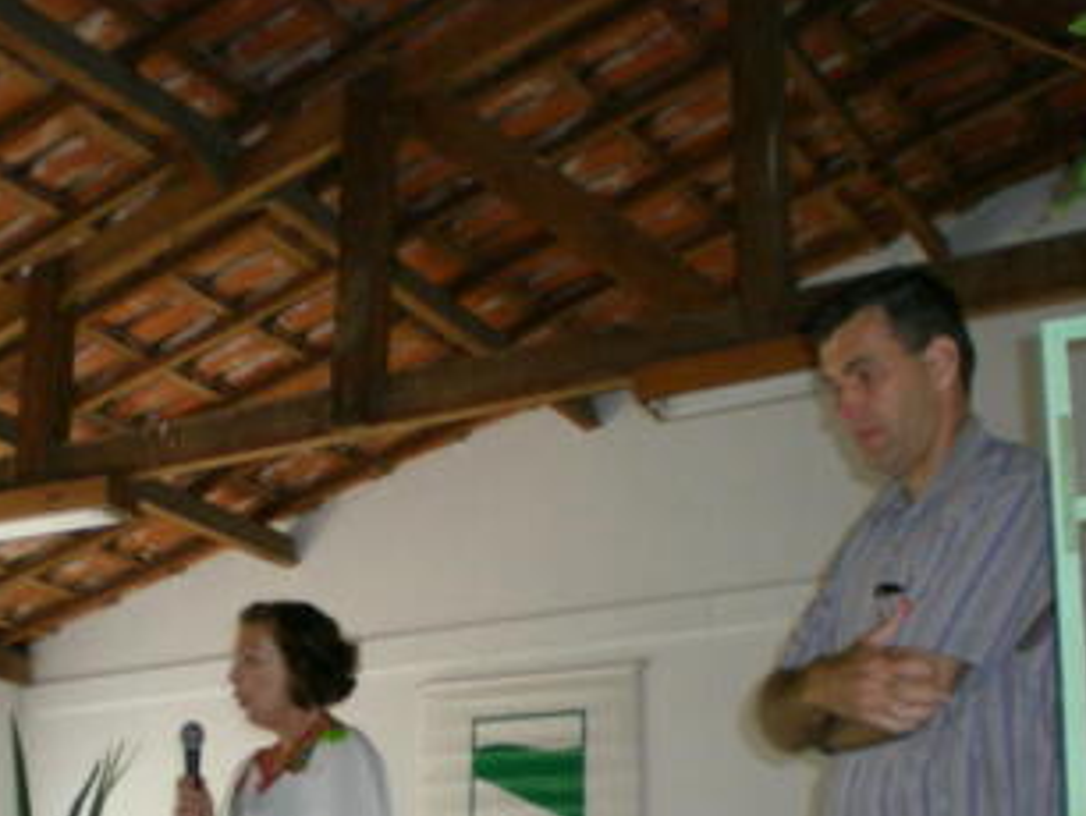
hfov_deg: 30.8
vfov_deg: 23.3
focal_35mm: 62
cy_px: 658
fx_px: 1947
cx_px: 309
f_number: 3.1
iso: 175
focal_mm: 6.3
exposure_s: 1/58.4
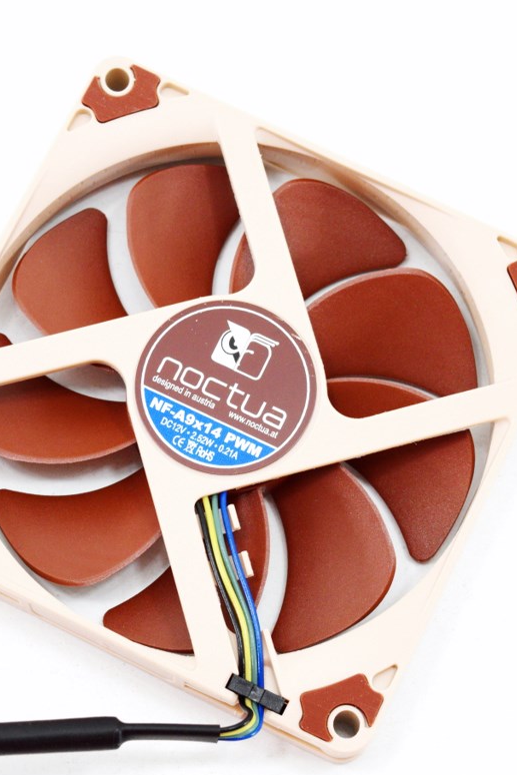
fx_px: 2026
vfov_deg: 21.7
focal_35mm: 94
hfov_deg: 14.5
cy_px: 417
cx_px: 218
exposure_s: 1/250
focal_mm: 38
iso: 400
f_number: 8
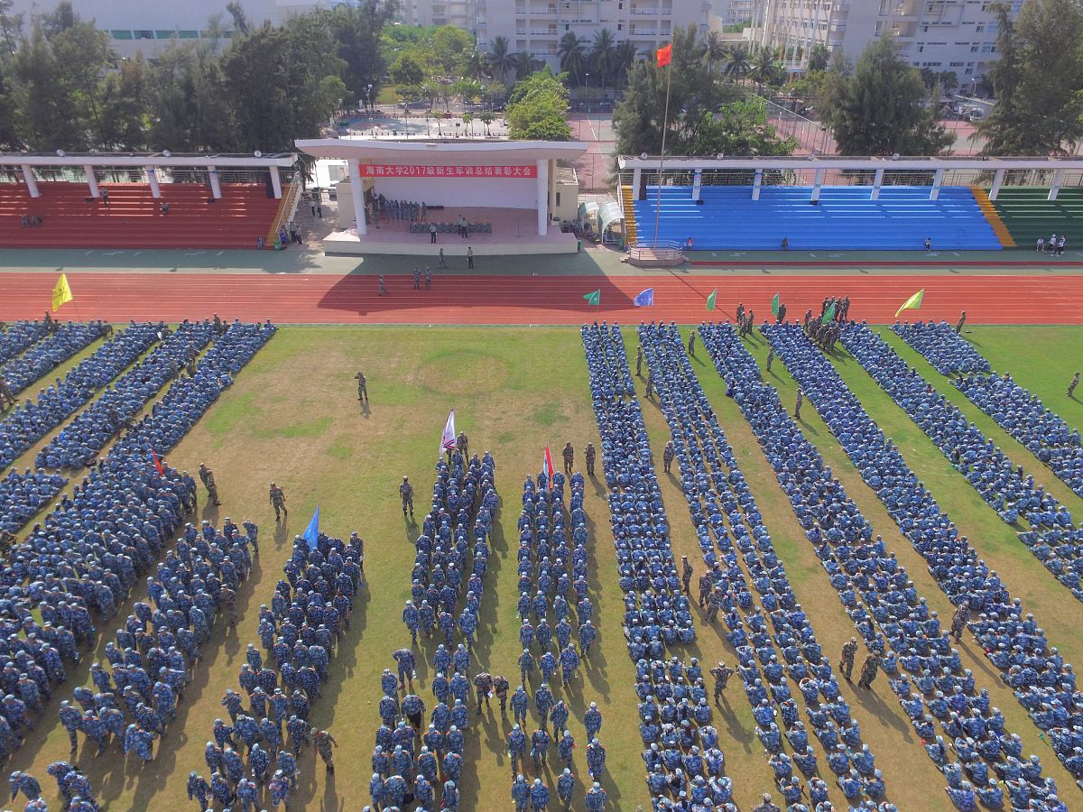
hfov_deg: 81.7
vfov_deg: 66.0
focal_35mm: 20
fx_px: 626
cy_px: 406
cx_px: 542
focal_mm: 3.61
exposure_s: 1/694
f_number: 2.8
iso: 100
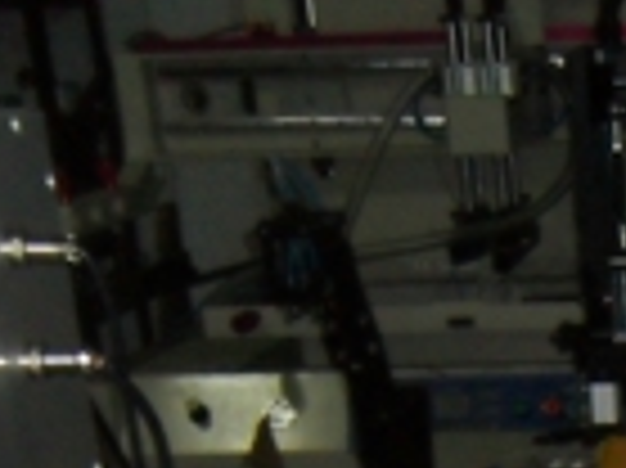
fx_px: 2186
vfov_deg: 10.9
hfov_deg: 15.2
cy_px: 999
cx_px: 910
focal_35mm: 121
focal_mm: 5
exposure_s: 1/45
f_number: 3.4
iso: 400
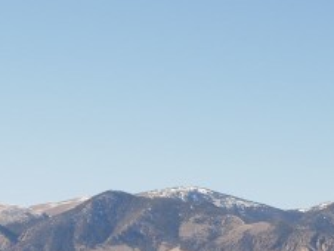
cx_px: 69
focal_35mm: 163
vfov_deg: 8.9
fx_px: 1574
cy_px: 390
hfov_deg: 12.1
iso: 200
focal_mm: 18
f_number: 8
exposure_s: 1/400
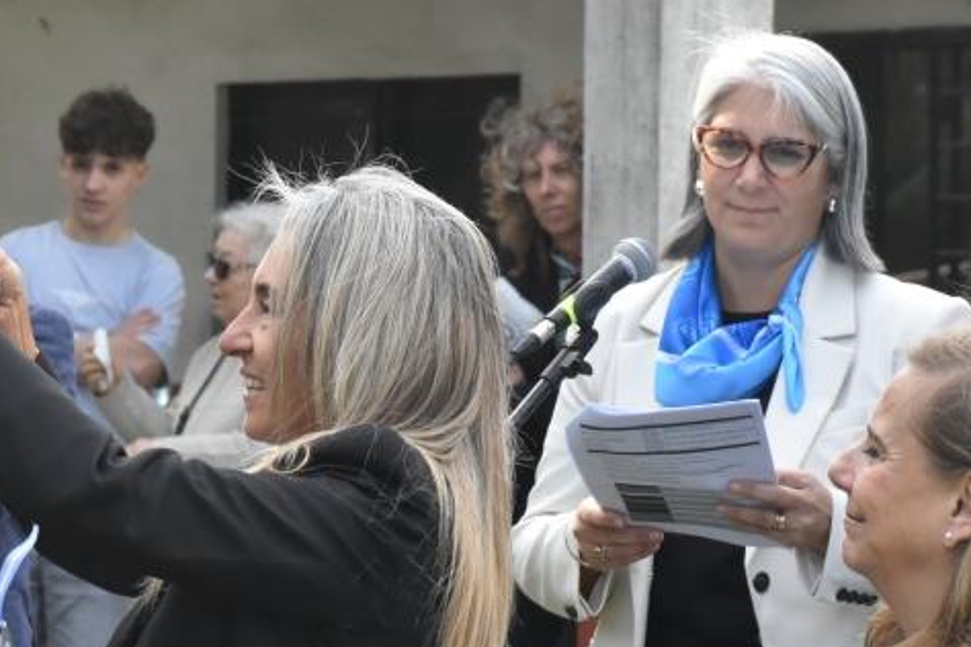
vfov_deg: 4.5
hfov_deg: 6.7
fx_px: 8309
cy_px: 689
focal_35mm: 308
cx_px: 205
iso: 1600
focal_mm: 95
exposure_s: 1/400
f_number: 11
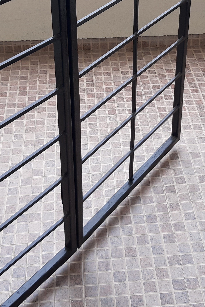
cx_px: 129
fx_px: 564
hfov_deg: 20.6
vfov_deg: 29.9
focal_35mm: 66
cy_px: 69
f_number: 1.7
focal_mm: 3.93
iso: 40
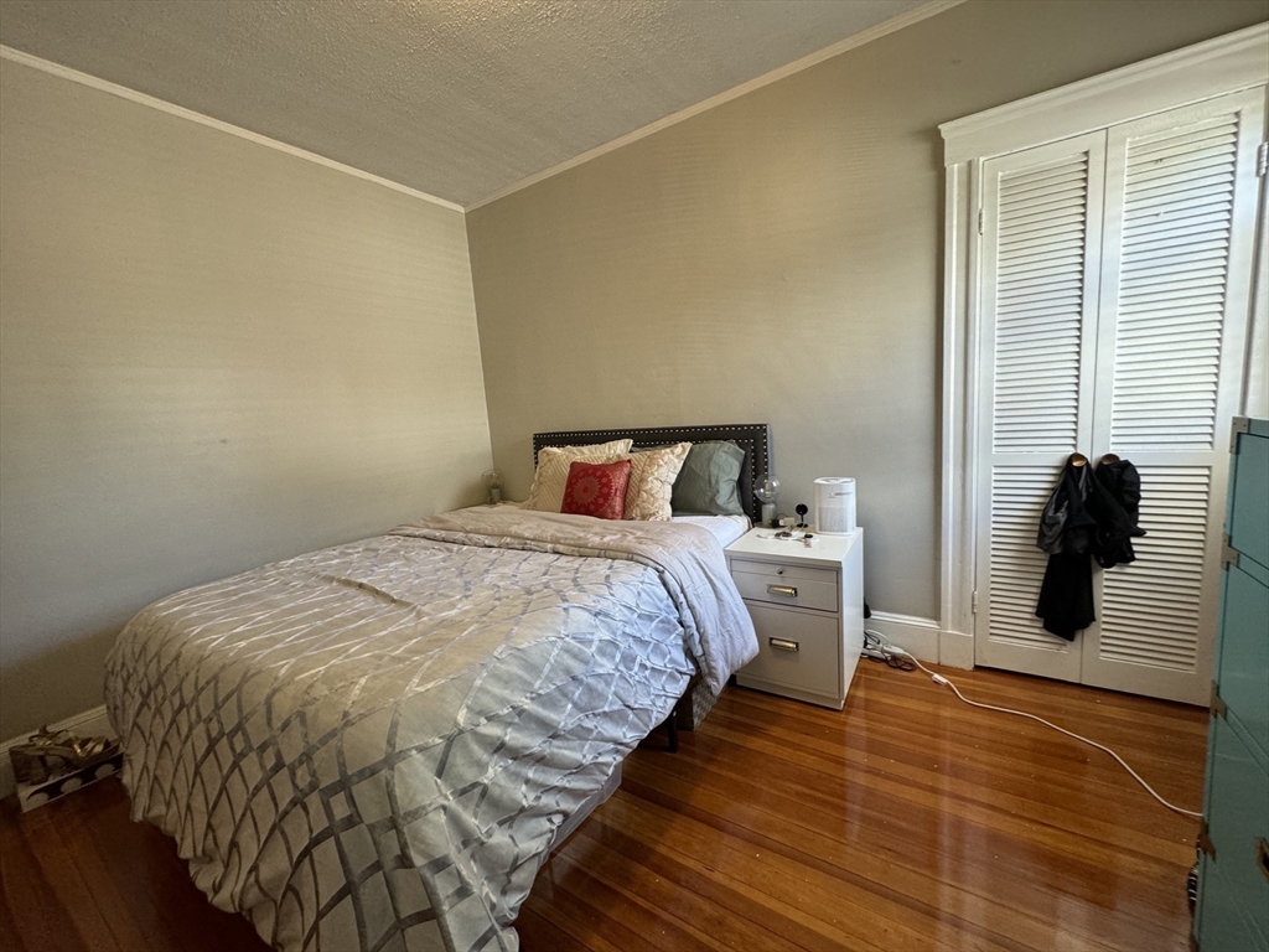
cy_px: 476
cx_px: 634
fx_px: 513
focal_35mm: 14
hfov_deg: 102.1
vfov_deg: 85.7
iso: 200
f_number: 2.2
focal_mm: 2.22
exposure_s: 1/60
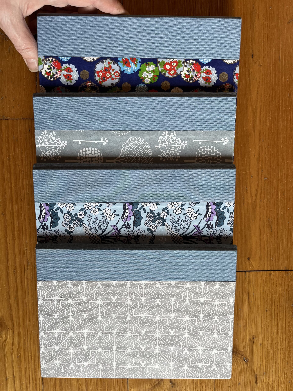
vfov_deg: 67.3
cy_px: 196
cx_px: 146
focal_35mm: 26
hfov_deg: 53.1
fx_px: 293
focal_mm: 5.1
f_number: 1.6
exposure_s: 1/121
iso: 80
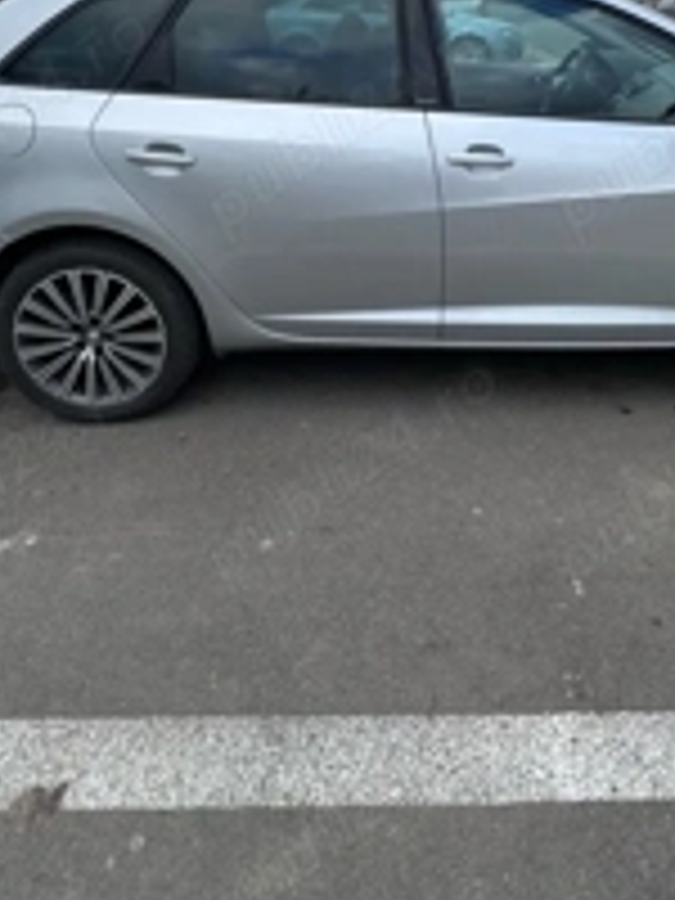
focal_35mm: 28
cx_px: 441
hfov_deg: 49.0
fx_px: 728
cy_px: 176
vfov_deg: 58.4
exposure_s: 1/658
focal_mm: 2.22
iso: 40
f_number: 2.2
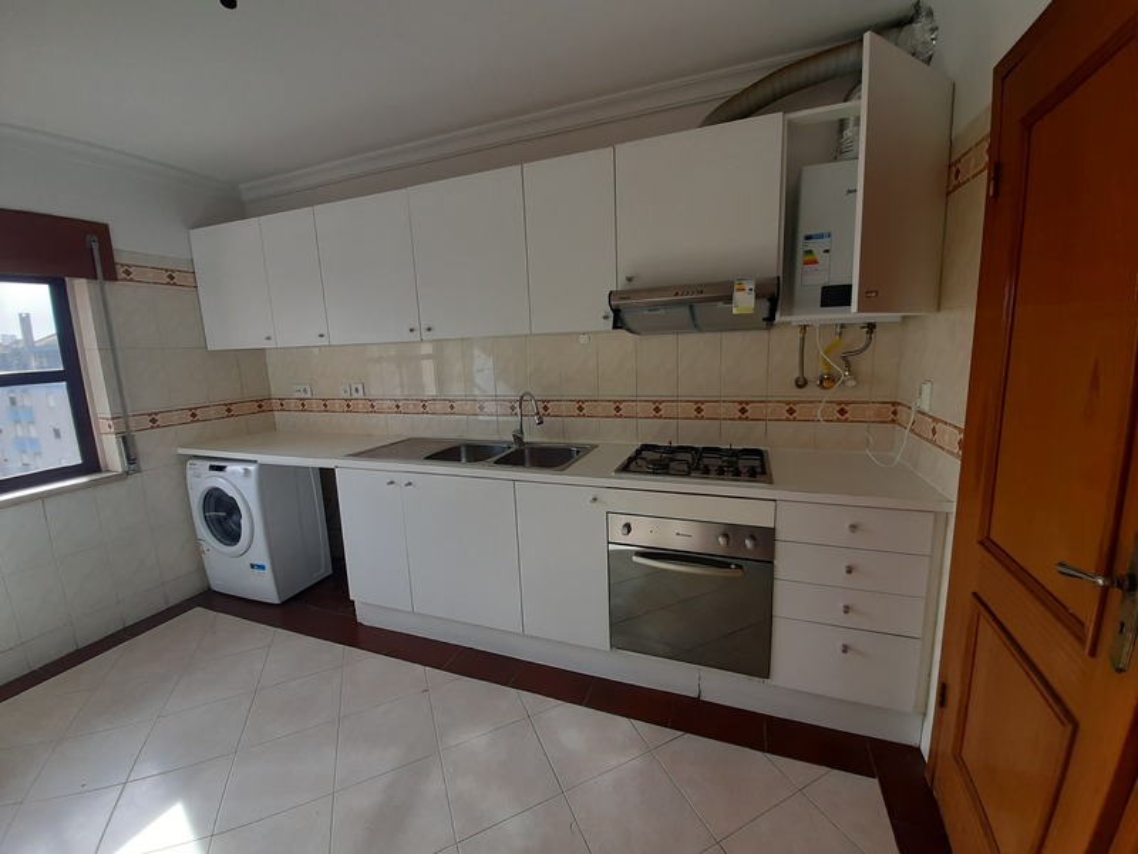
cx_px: 569
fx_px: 427
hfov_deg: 106.2
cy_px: 427
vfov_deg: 89.9
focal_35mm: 13
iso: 40
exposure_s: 1/124
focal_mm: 1.42
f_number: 2.2
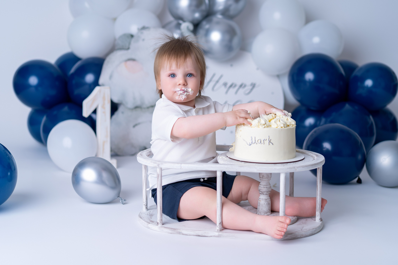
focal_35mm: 55
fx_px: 608
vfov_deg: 24.6
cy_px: 132
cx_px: 199
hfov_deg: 36.2
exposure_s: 1/160
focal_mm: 55
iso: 100
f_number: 2.5
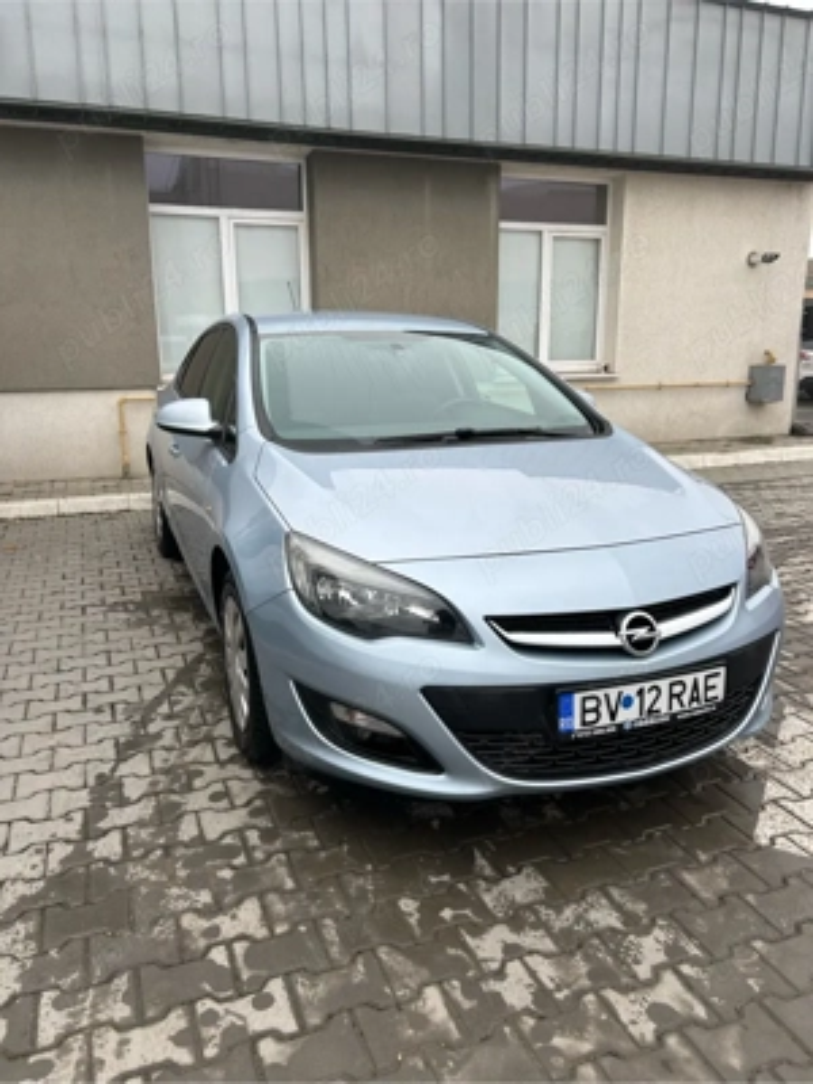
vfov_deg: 67.3
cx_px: 406
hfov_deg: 53.1
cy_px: 542
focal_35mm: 26
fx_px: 814
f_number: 1.5
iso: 50
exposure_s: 1/763
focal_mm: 5.7
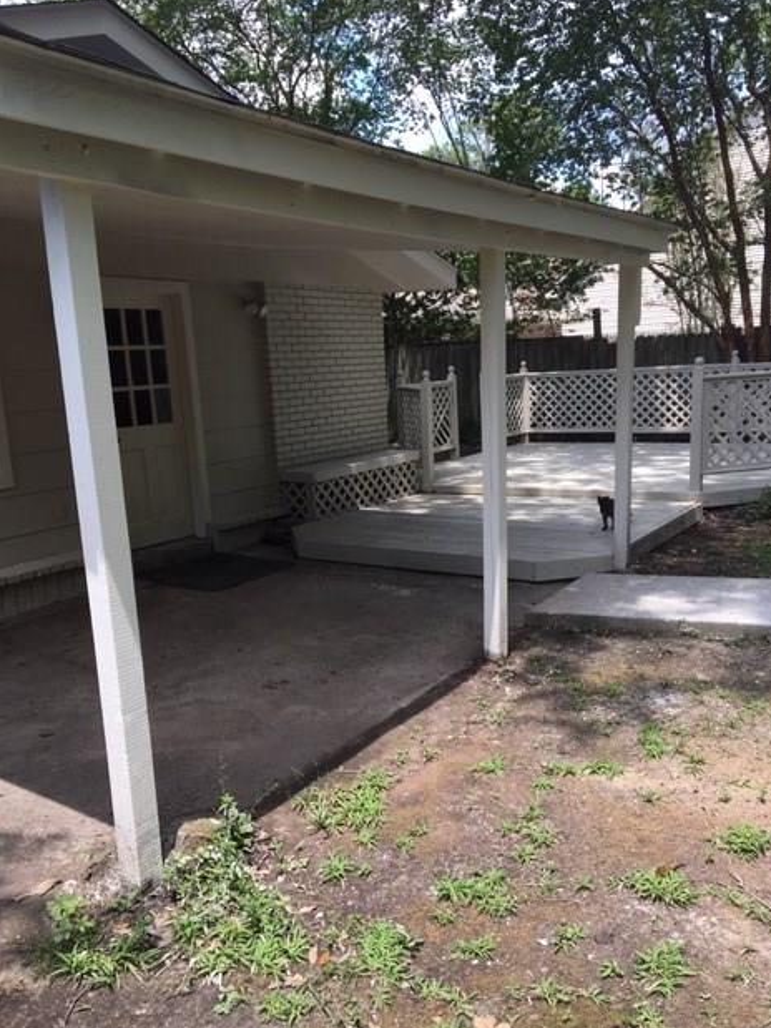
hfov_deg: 46.8
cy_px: 523
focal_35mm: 30
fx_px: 891
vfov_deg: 60.0
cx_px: 397
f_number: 2.2
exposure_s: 1/394
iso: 25
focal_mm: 4.15
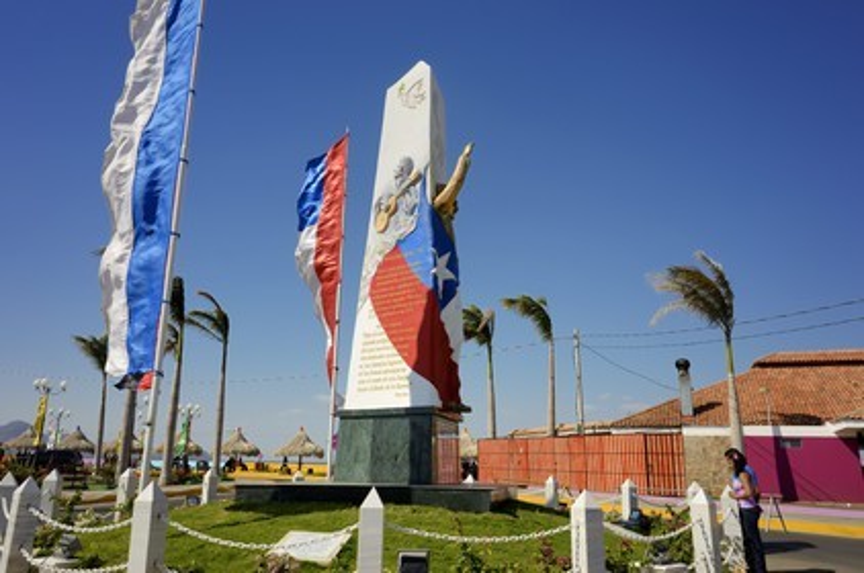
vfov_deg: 46.3
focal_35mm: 28
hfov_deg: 65.6
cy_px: 286
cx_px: 432
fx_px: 671
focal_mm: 18.5
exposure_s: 1/500
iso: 100
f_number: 8
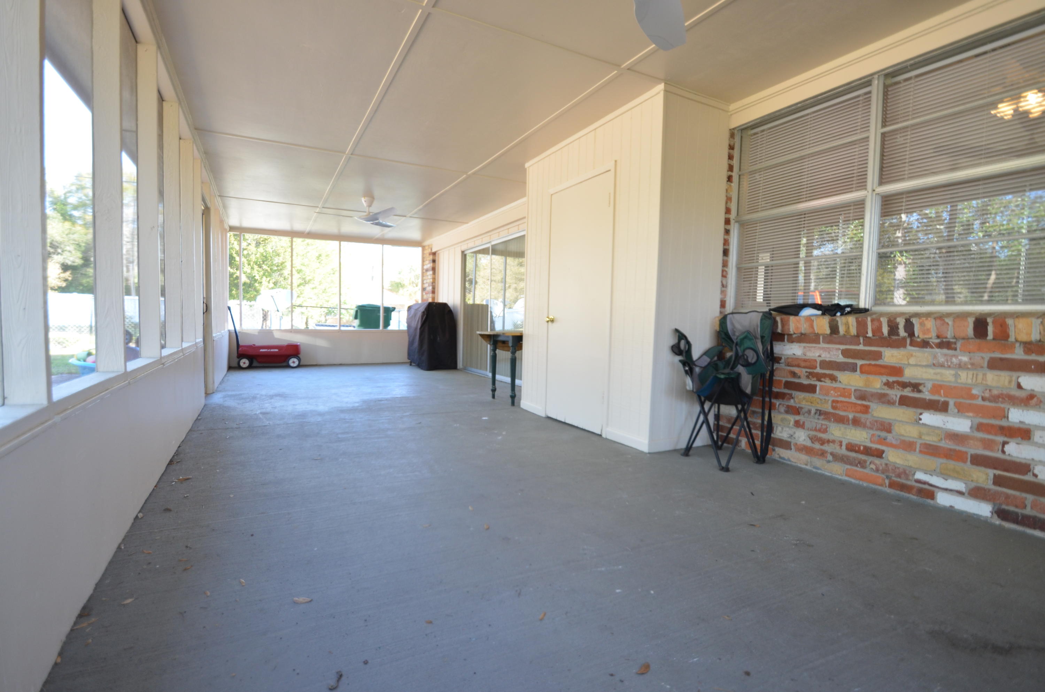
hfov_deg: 95.1
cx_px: 522
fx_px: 478
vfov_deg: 71.8
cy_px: 346
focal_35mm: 16
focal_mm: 11
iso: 400
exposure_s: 1/80
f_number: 4.5
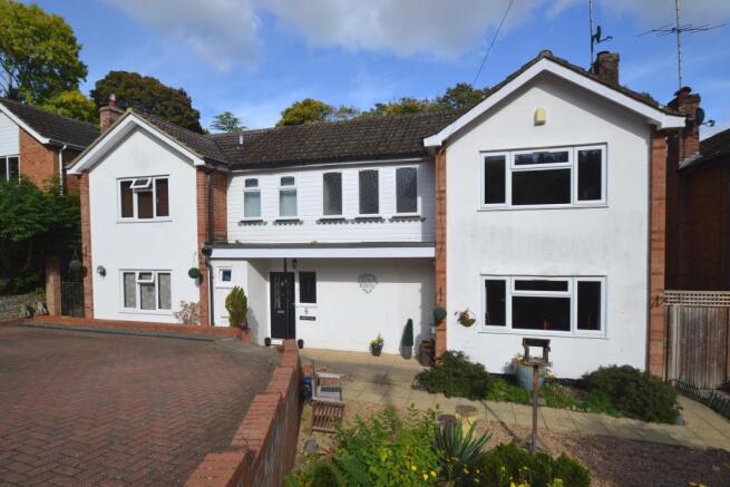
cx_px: 365
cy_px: 244
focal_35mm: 18
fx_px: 365
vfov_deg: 67.4
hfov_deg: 90.0
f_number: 9
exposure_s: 1/320
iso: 100
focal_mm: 12
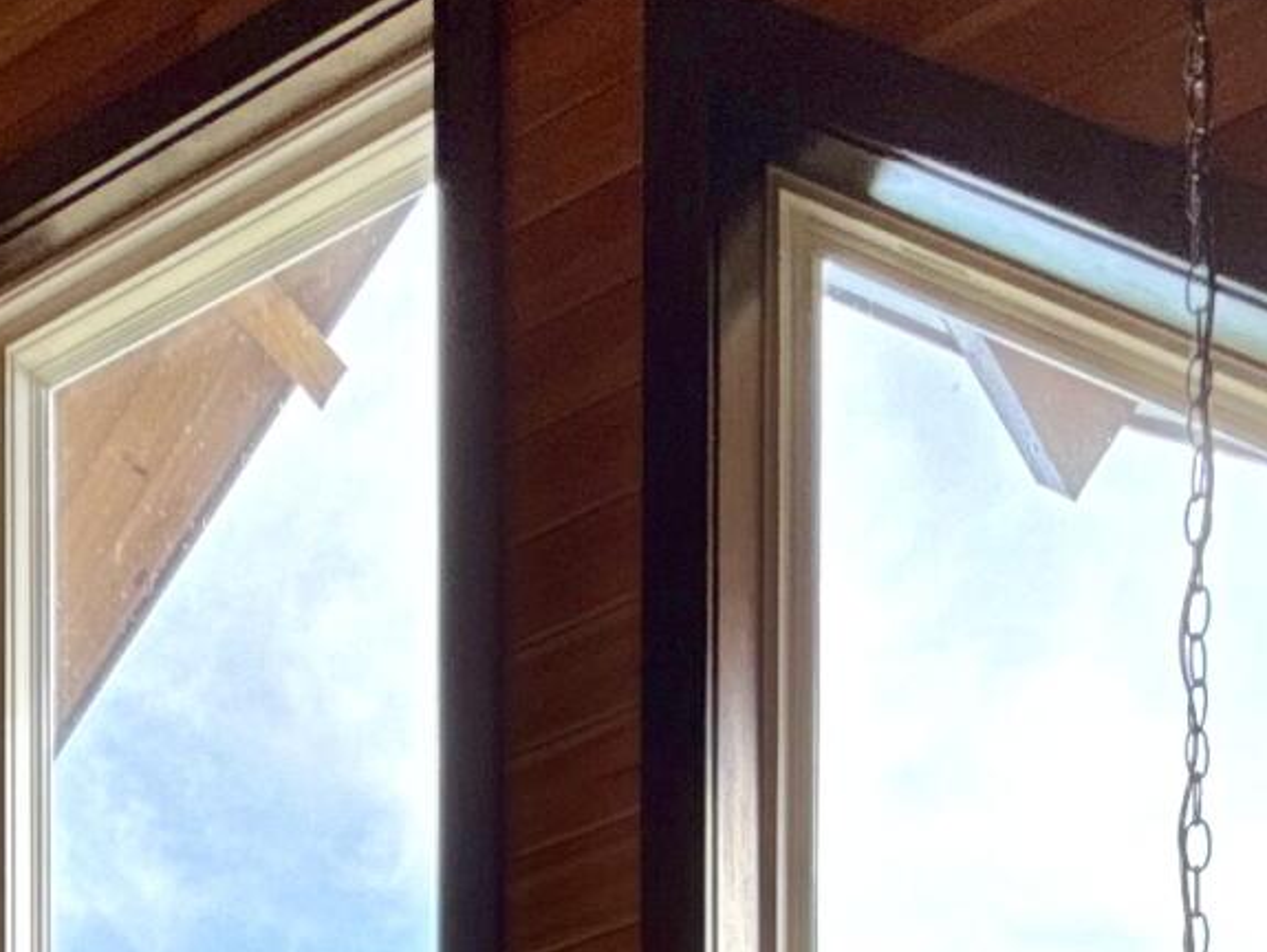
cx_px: 414
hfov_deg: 26.5
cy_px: 2358
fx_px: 2674
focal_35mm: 73
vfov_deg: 13.7
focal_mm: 2.22
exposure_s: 1/170
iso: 64
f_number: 2.2
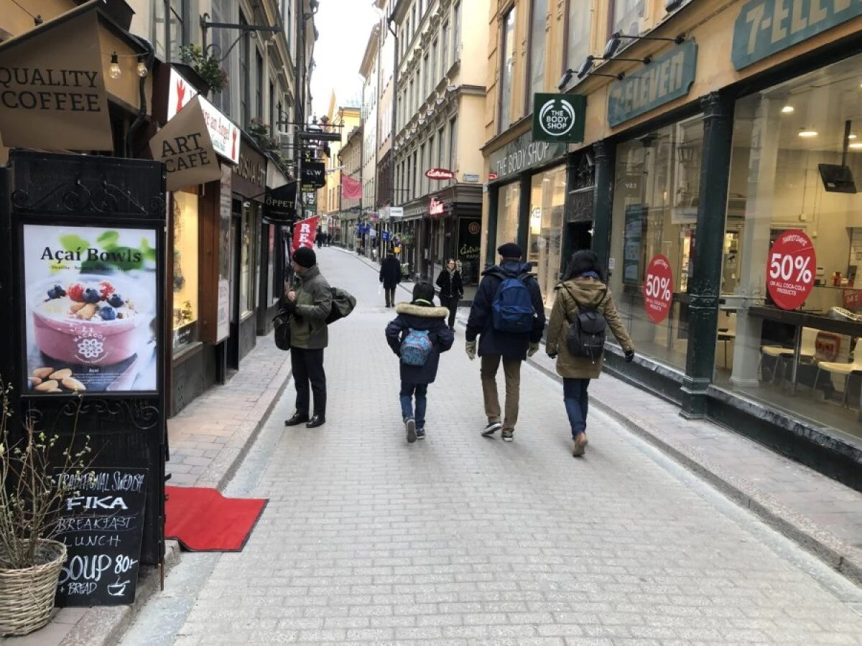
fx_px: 697
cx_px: 431
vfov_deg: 49.7
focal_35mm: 28
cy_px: 323
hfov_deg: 63.4
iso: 25
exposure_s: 1/50
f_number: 1.8
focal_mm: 4
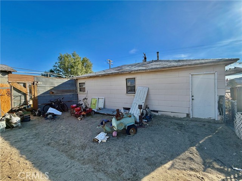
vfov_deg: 85.7
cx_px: 121
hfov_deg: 102.1
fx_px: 98
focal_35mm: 14
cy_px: 90
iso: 50
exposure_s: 1/876
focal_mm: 2.22
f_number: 2.2
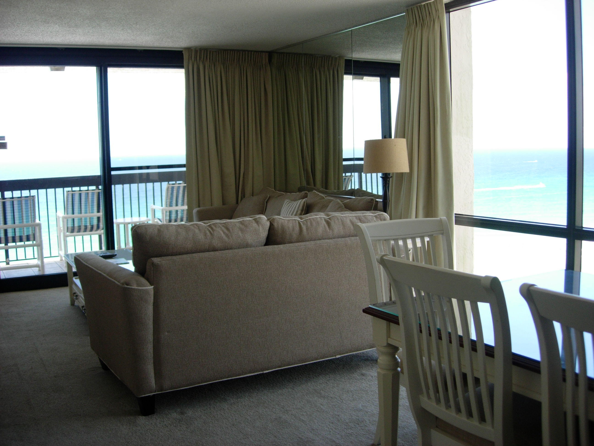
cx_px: 297
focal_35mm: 38
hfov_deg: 49.0
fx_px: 652
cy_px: 223
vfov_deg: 37.7
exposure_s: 1/102
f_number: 2.8
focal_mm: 7.8
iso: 64
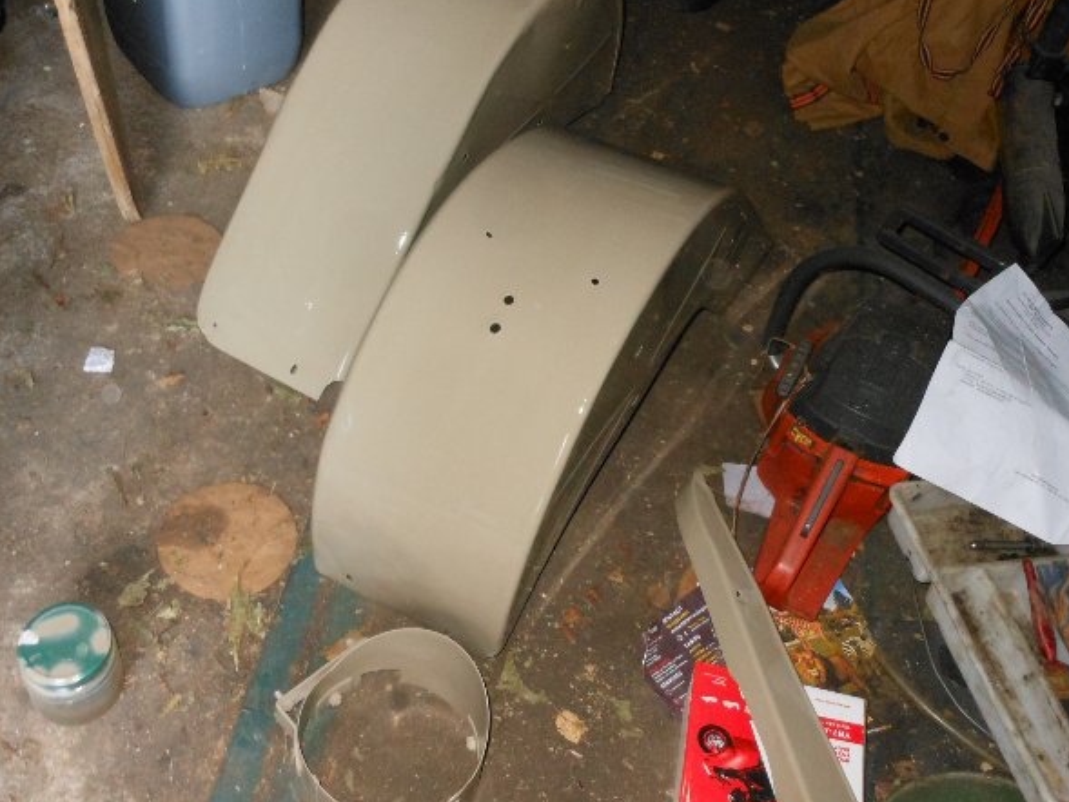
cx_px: 450
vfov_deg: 37.6
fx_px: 1174
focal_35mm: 38
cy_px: 334
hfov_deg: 48.8
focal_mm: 5
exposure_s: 1/25
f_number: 3.7
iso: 400
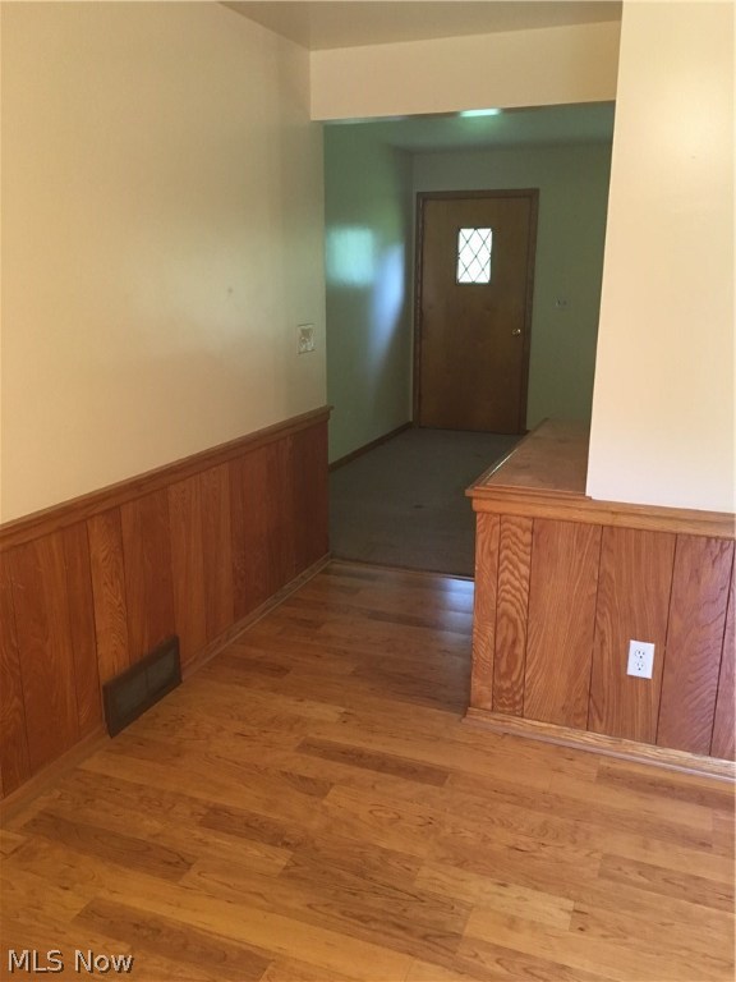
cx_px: 368
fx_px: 822
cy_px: 491
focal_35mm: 29
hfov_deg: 48.2
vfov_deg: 61.7
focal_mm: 4.15
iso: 200
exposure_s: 1/30
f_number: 2.2
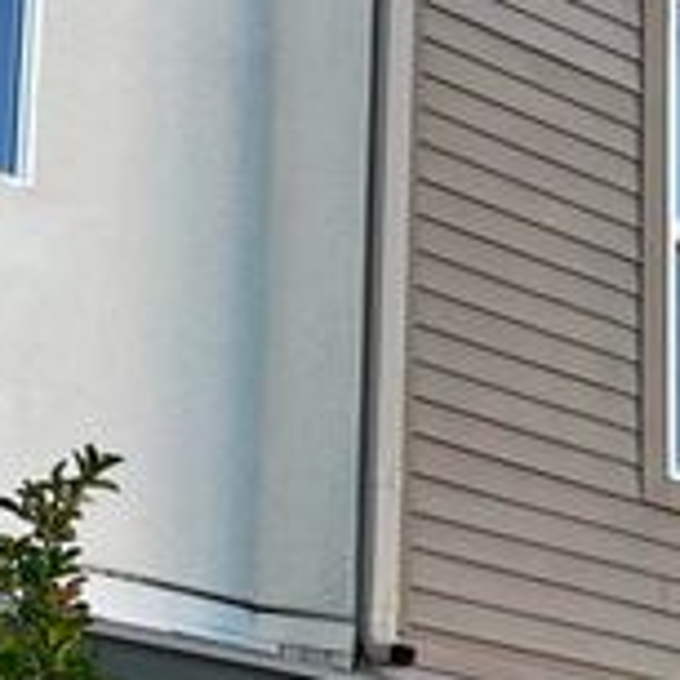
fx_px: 2222
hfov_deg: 16.6
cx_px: 831
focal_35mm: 100
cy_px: 938
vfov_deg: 16.3
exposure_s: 1/604
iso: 50
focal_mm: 5.7
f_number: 1.5
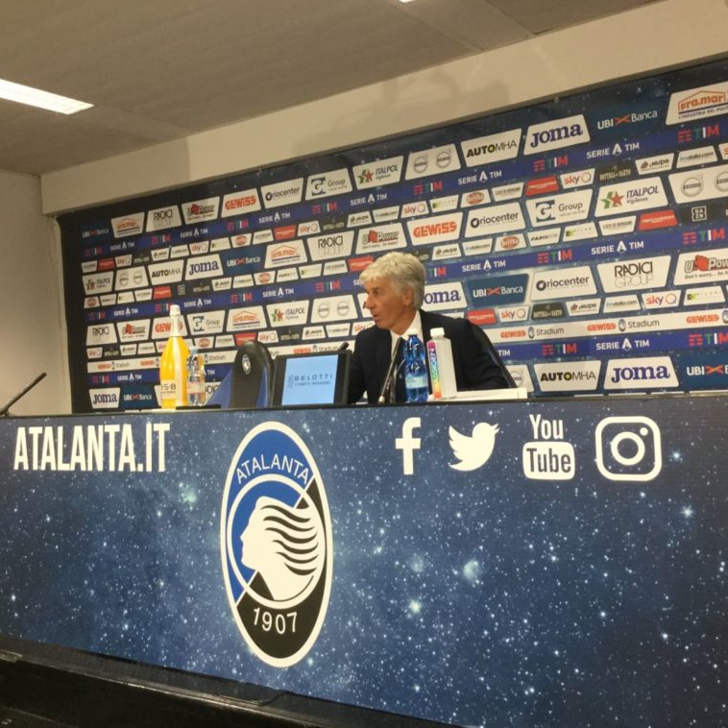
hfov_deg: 44.9
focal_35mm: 37
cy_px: 363
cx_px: 352
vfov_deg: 44.9
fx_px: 880
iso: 80
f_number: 2.4
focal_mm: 3.3
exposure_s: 1/33
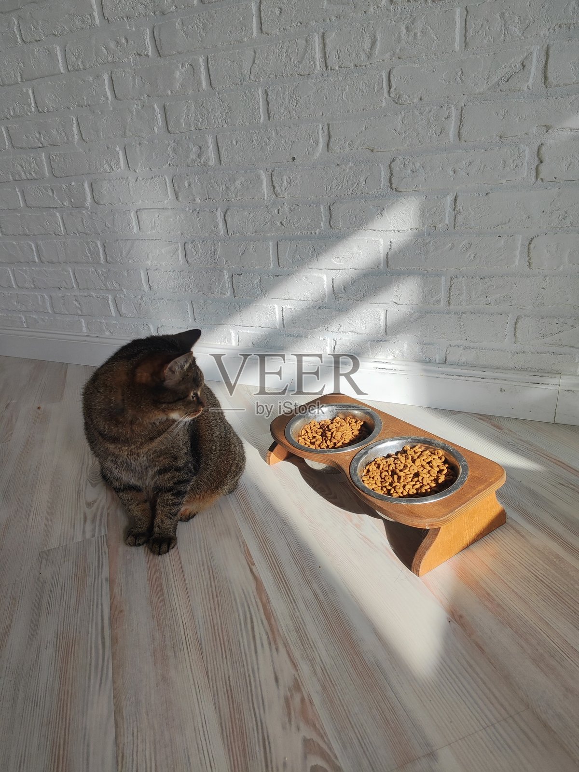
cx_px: 290
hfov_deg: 58.9
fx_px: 513
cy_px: 386
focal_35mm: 23
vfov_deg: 73.9
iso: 50
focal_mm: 5.4
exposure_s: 1/860
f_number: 1.8
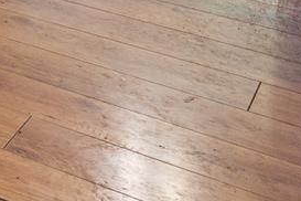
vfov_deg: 9.3
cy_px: -388
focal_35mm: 120
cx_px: -673
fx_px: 1003
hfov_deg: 10.3
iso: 400
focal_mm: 16
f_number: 8
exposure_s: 1/2
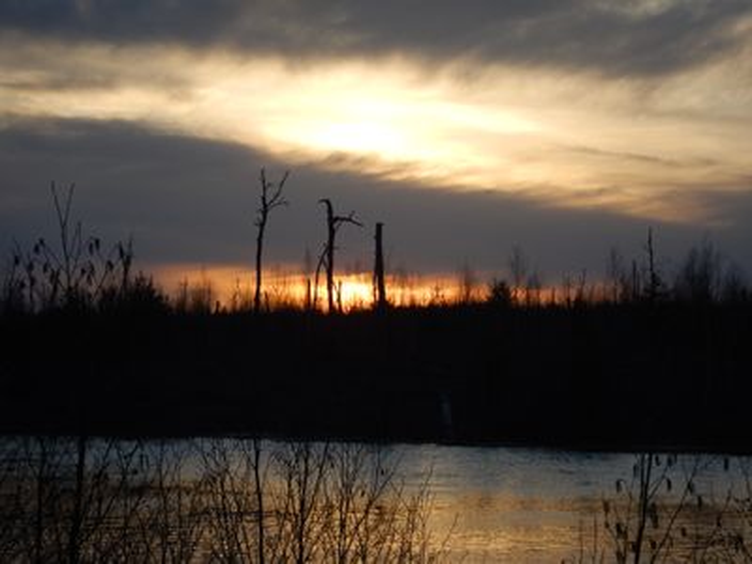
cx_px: 376
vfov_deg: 13.5
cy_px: 282
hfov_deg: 17.9
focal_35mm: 110
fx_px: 2390
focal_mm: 19.7
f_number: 4.8
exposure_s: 1/400
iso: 125
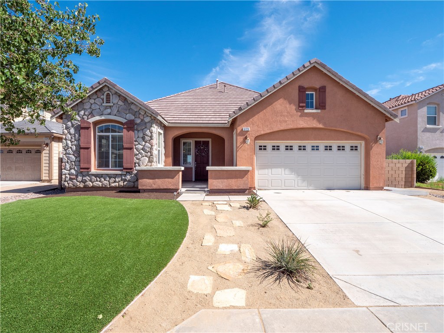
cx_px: 222
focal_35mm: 16
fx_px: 205
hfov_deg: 94.5
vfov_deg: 78.1
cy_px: 166
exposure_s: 1/1.67
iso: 200
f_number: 8
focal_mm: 8
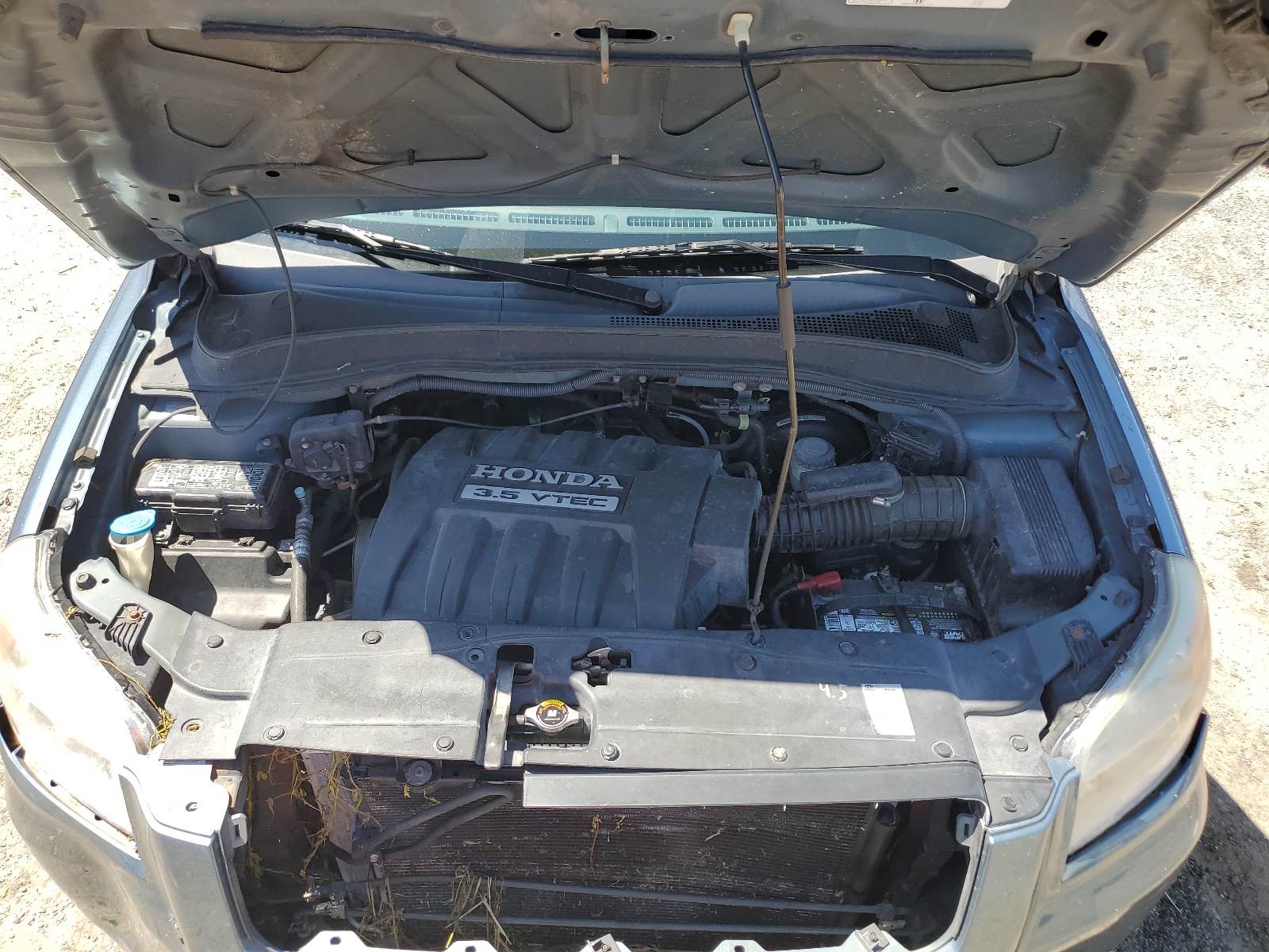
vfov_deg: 53.1
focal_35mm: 26
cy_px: 476
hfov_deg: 67.3
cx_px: 634
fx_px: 953
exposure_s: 1/833
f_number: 1.5
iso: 50
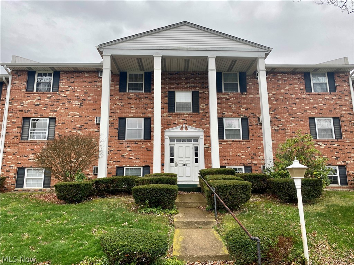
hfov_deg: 67.3
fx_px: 266
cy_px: 132
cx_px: 177
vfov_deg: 53.1
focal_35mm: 26
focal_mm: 4.25
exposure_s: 1/136
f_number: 1.8
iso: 32
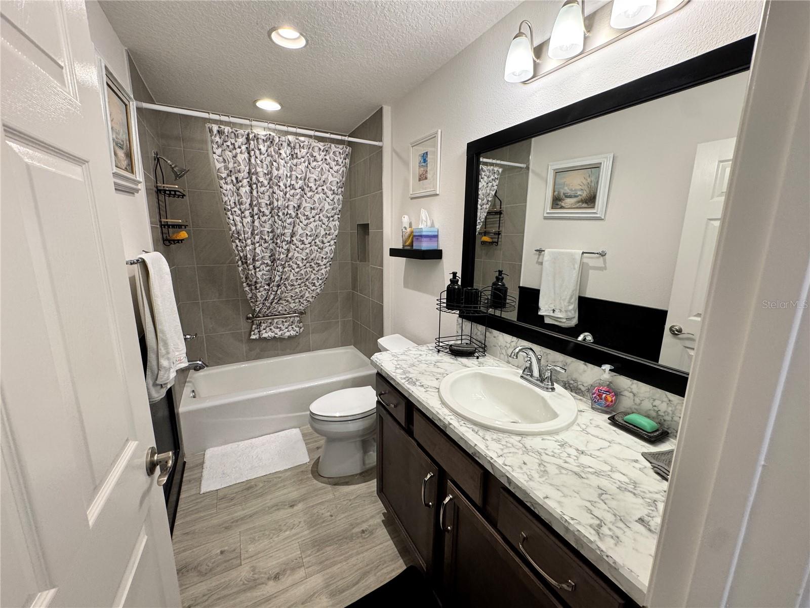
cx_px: 405
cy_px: 304
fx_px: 328
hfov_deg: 102.1
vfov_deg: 85.7
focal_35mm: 14
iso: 160
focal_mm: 2.22
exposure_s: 1/120
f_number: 2.2
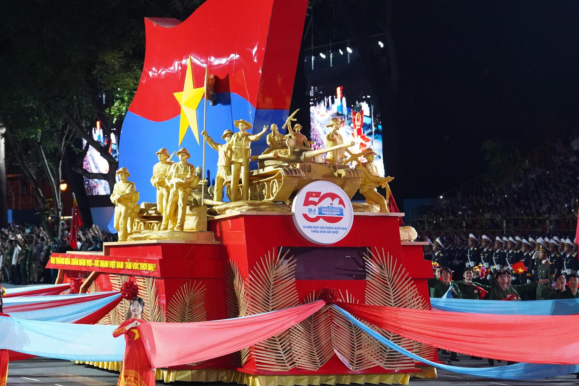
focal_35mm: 133
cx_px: 266
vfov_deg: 10.3
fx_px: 2139
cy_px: 166
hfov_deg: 15.4
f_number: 3.5
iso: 8000
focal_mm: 104
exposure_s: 1/640
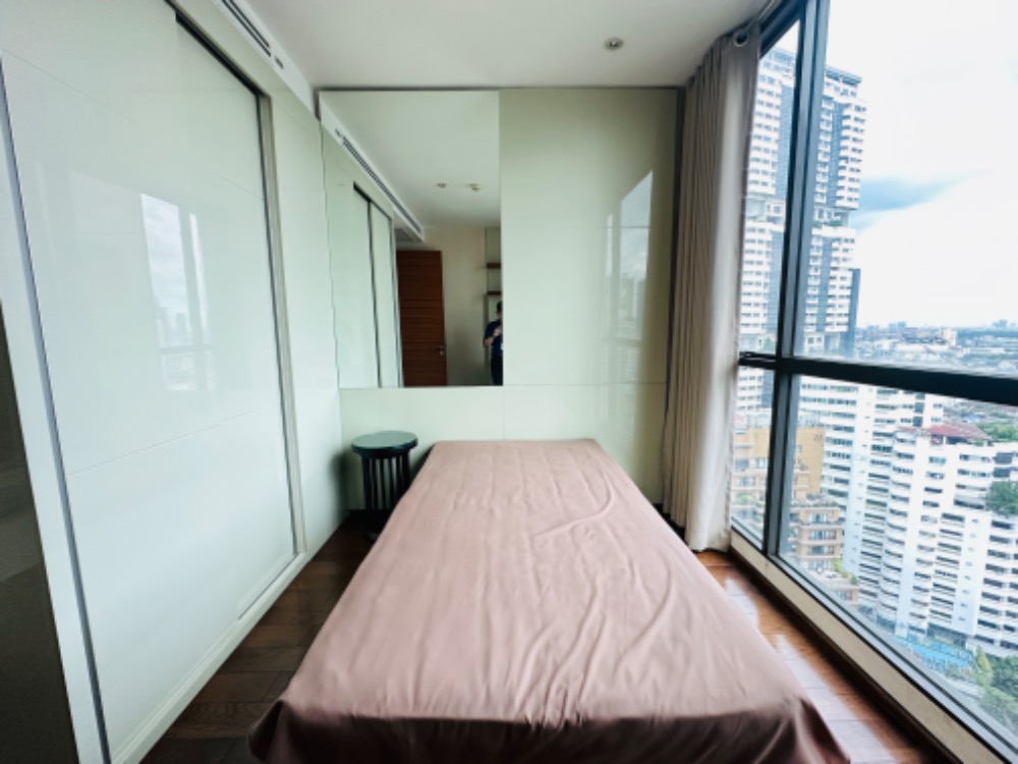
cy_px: 382
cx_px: 509
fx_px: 412
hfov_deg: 102.1
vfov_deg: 85.7
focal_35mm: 14
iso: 160
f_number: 2.2
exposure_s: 1/99
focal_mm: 2.22
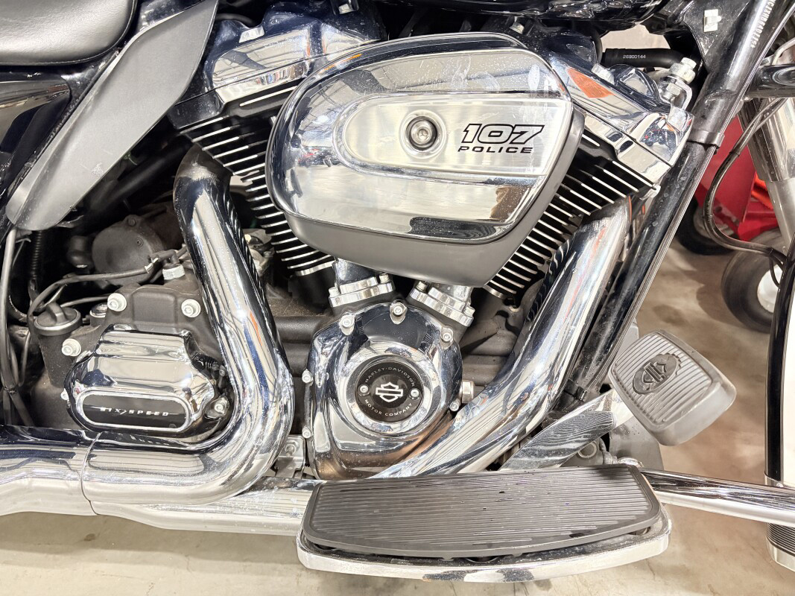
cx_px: 398
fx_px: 597
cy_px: 298
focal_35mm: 26
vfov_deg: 53.1
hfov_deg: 67.3
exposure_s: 1/60
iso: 500
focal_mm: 5.96
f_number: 1.6
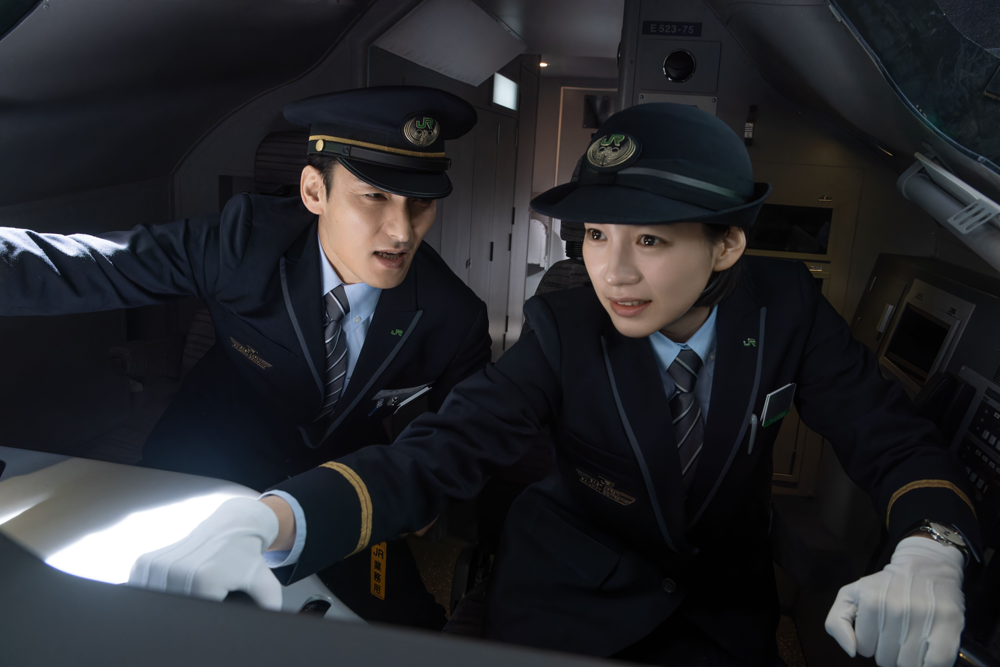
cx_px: 500
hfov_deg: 67.4
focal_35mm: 27
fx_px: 750
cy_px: 334
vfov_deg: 47.9
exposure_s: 1/200
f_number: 8
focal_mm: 27
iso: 5000
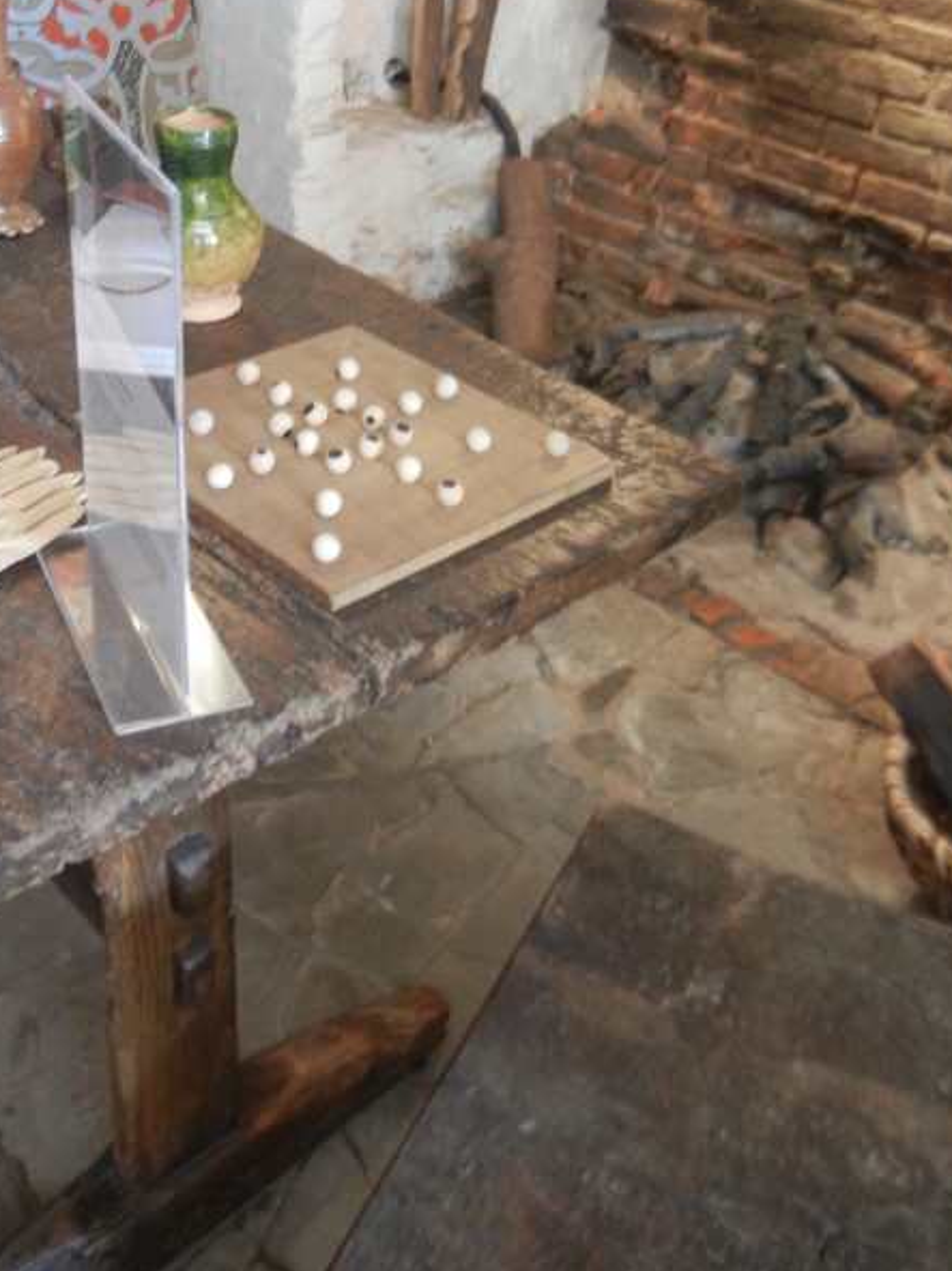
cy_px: 488
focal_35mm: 39
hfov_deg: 36.7
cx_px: 398
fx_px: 1431
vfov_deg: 47.5
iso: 400
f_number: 3.5
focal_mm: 5.4
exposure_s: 1/1.6
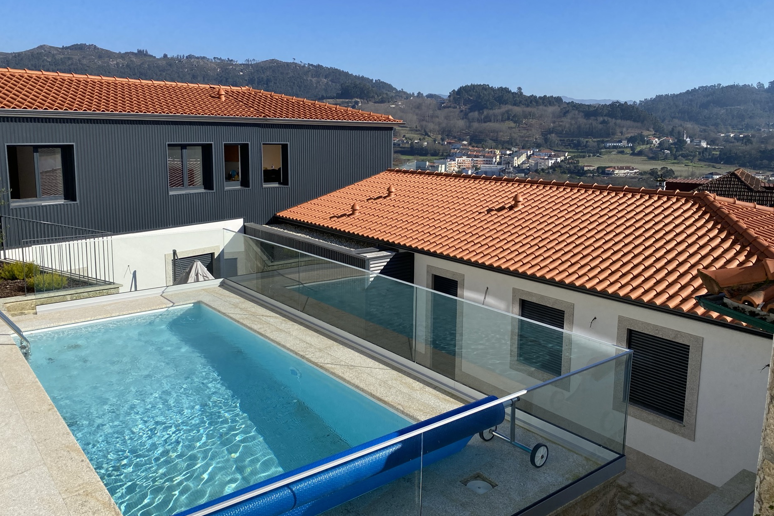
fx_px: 602
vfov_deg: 46.3
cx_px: 392
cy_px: 229
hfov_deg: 65.5
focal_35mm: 28
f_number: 1.8
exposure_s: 1/3040
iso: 32
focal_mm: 4.25
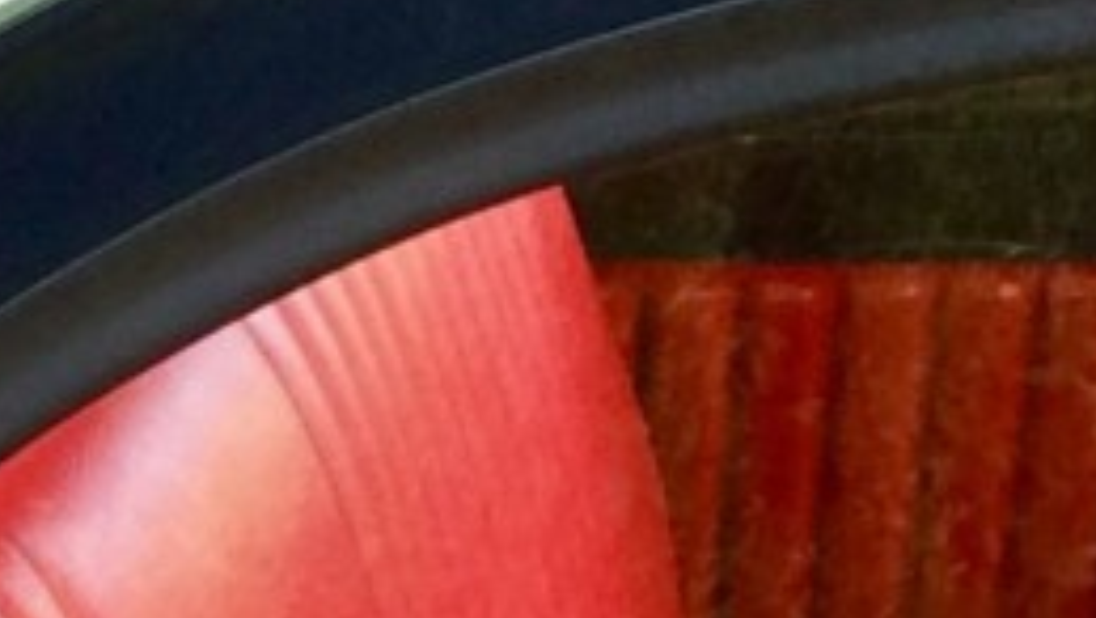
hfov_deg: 8.4
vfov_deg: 4.6
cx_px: -609
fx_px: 7269
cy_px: 2184
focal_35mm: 250
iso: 40
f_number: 2.2
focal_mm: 4.15
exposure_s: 1/50
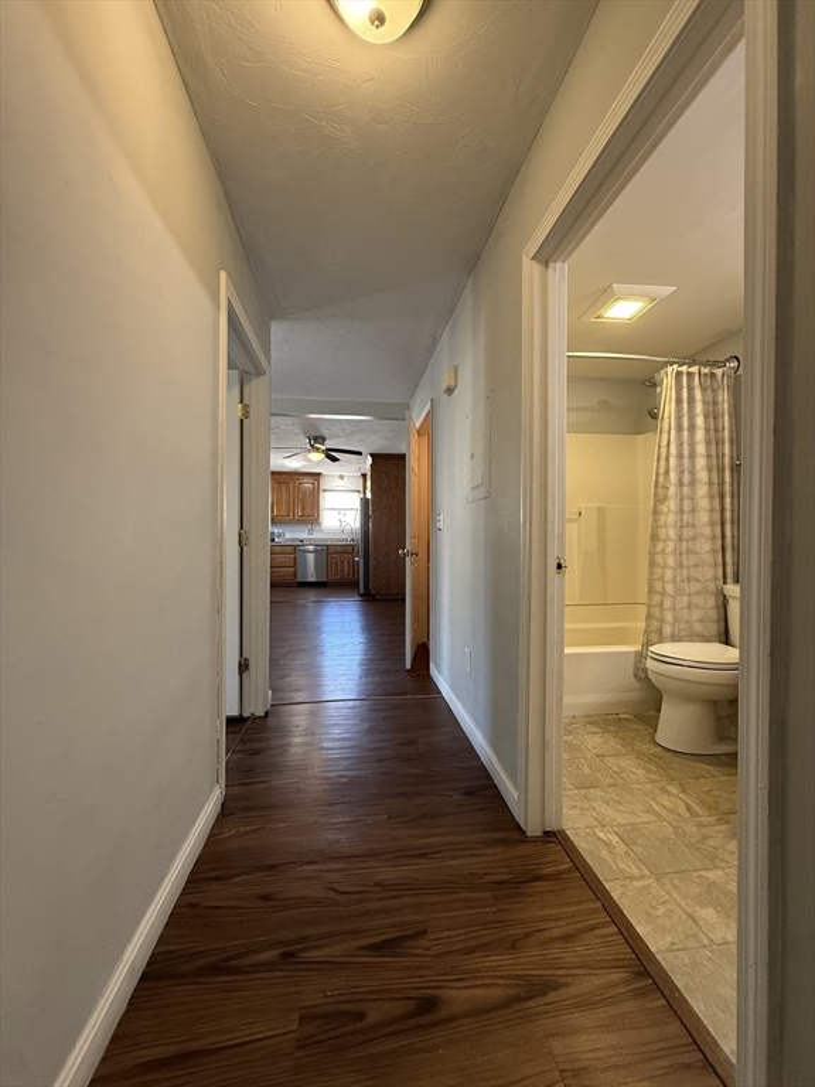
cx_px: 408
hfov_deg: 85.7
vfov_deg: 102.1
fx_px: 439
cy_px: 544
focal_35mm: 14
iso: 500
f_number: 2.2
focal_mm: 2.22
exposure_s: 1/120
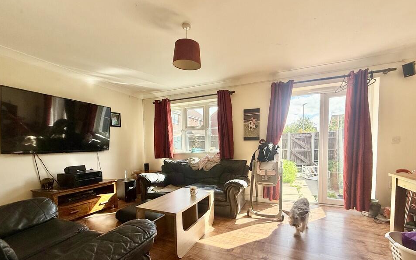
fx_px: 181
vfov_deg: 70.5
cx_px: 213
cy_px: 156
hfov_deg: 97.8
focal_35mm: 16
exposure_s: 1/353
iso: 64
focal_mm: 2.22
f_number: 2.2
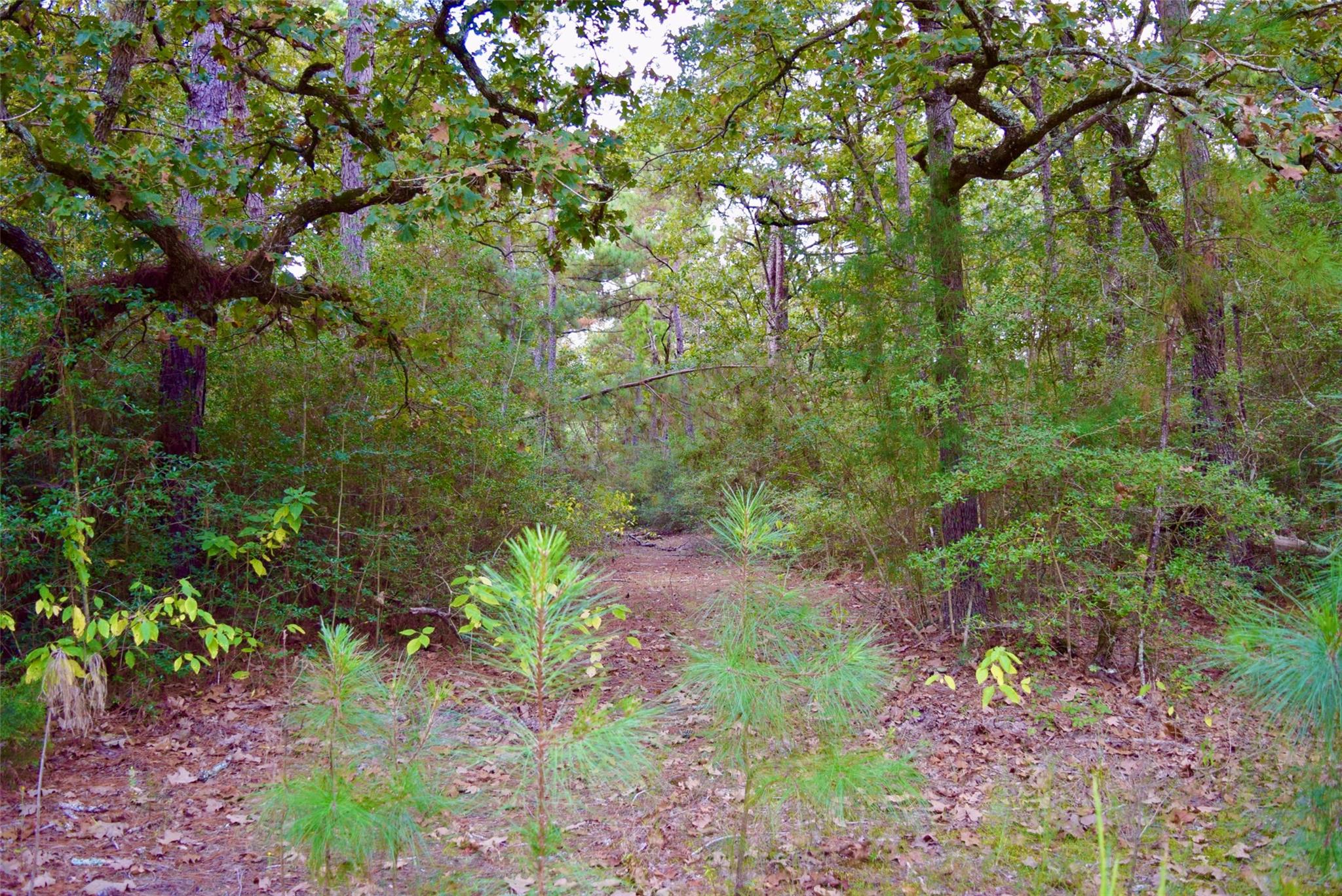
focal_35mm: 33
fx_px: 1231
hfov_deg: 57.2
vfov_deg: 40.0
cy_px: 448
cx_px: 671
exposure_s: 1/125
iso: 320
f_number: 3.8
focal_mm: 22
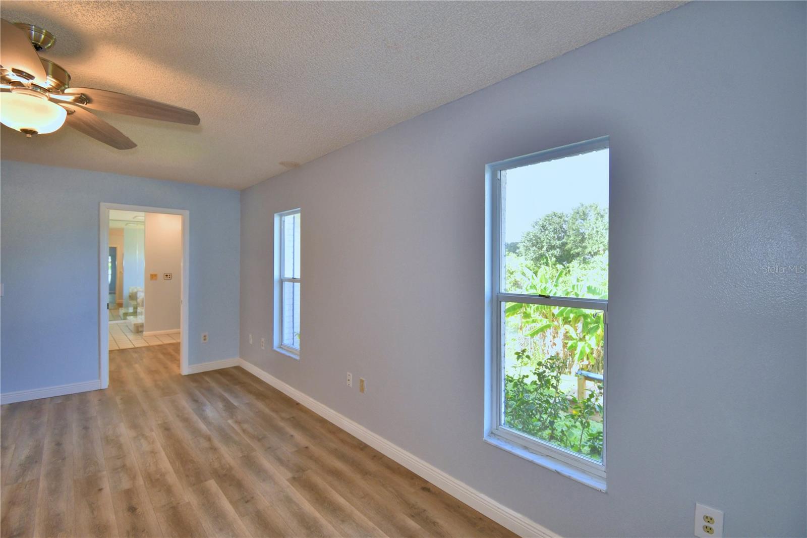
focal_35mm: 15
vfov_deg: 77.3
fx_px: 336
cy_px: 269
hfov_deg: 100.4
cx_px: 404
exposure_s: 1/60
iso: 200
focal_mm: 10
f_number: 4.5
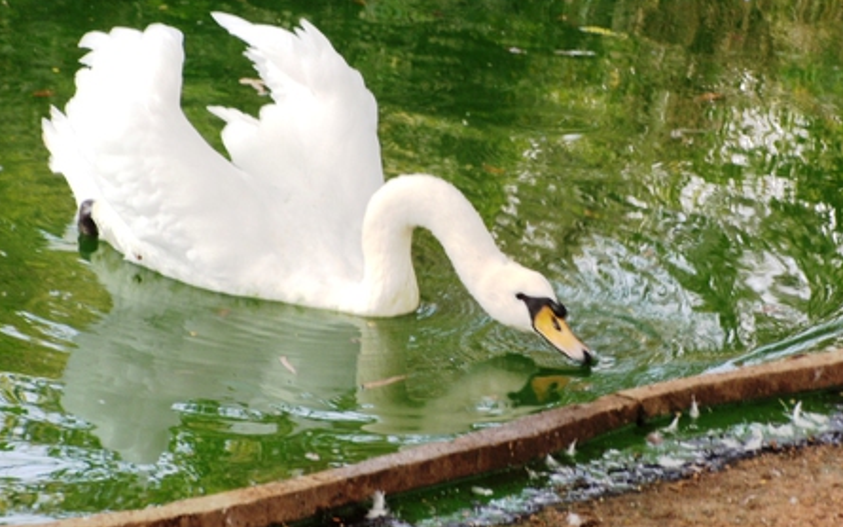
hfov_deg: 12.7
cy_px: 224
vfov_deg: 7.9
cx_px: 419
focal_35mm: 165
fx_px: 3790
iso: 125
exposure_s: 1/60
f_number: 4.4
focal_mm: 27.2
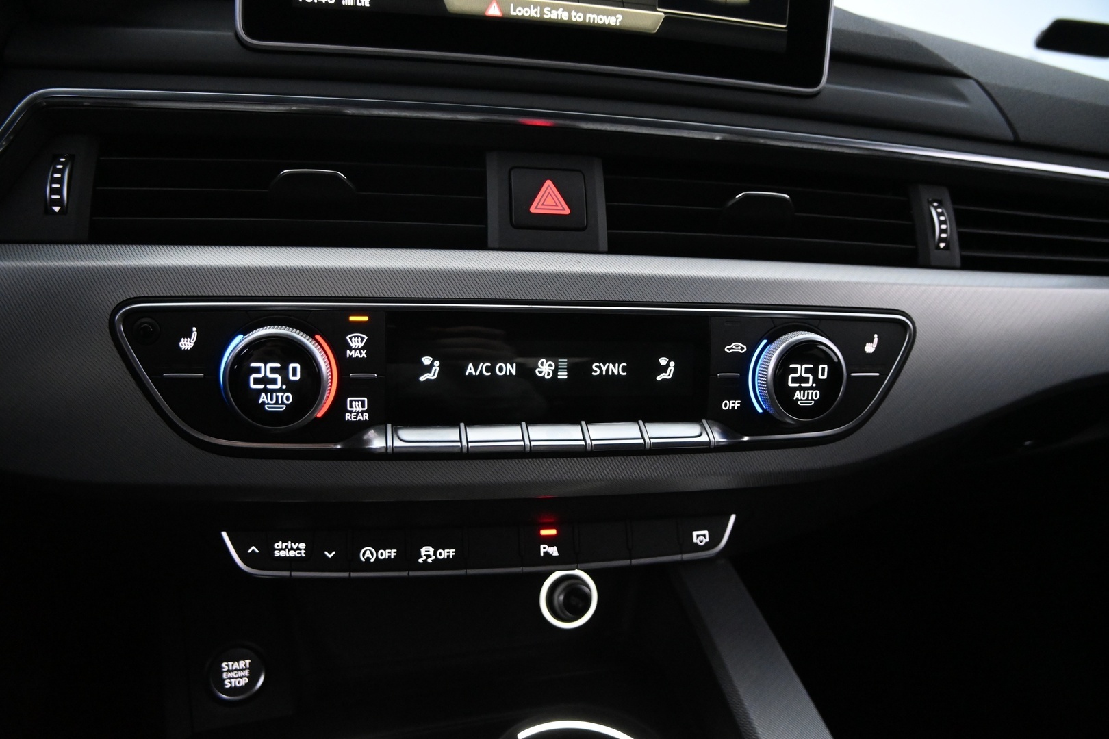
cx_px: 554
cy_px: 370
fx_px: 2310
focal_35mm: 75
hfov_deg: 27.0
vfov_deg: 18.2
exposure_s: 1/80
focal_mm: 50
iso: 5000
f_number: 6.3
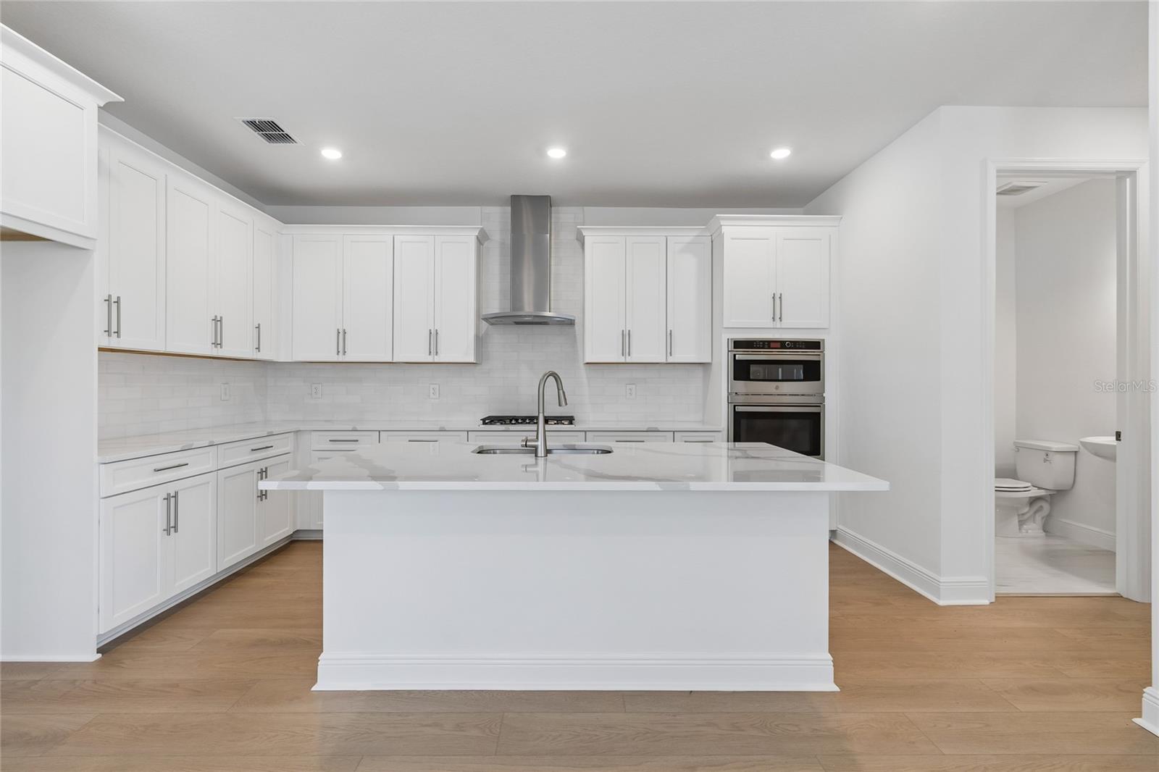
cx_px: 580
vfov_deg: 77.3
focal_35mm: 15
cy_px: 386
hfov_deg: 100.4
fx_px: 483
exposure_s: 1/10
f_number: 7.1
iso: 100
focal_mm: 10
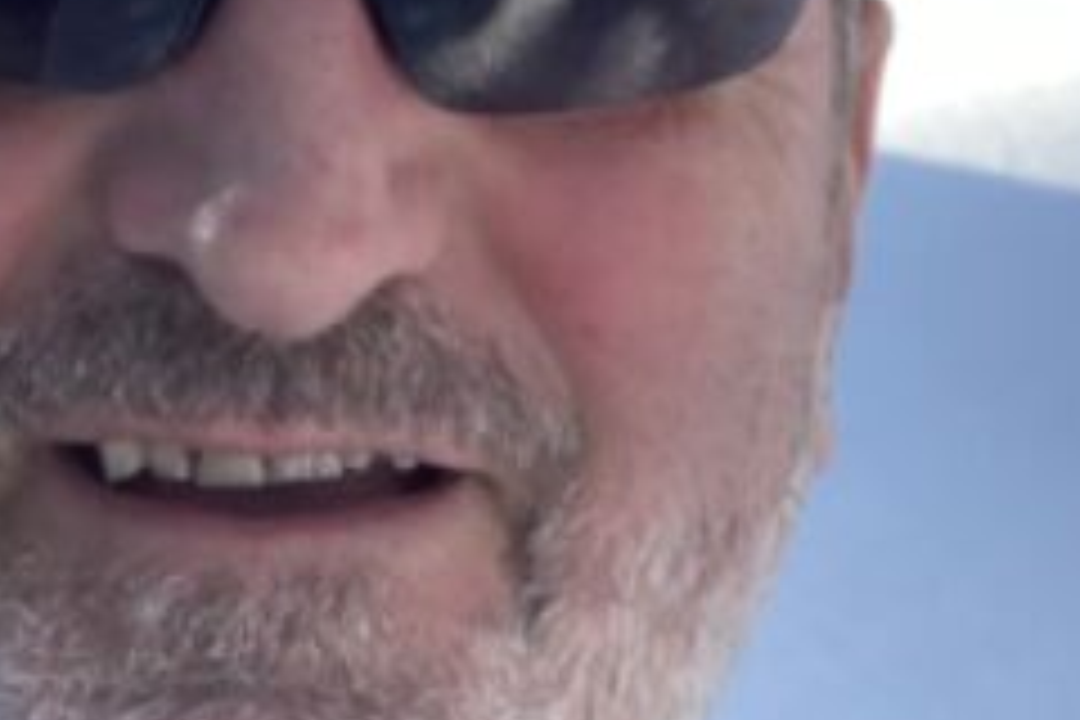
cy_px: 146
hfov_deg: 14.4
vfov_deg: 9.6
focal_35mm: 142
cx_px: 562
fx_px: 4260
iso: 20
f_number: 2.2
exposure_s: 1/125
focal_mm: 2.87
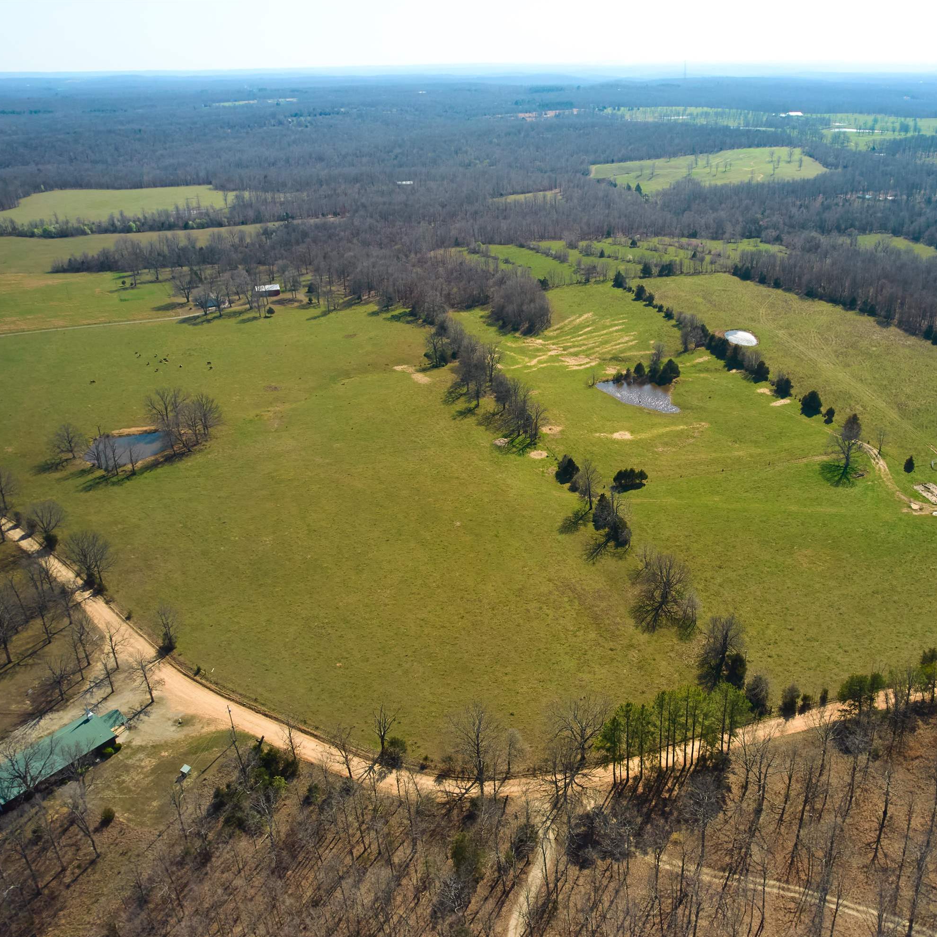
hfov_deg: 54.7
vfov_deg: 55.6
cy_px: 483
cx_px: 610
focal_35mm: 29
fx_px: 888
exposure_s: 1/60
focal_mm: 8.38
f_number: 2.8
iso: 200
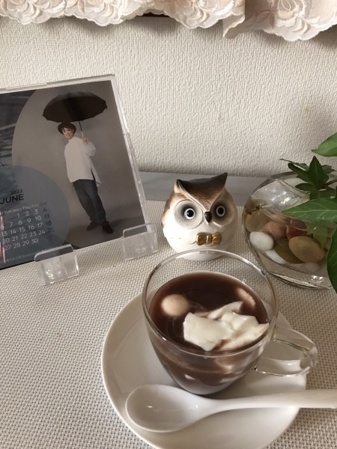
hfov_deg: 49.7
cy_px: 224
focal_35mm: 28
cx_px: 168
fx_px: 363
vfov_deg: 63.4
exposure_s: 1/15
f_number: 1.8
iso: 50
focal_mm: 3.99
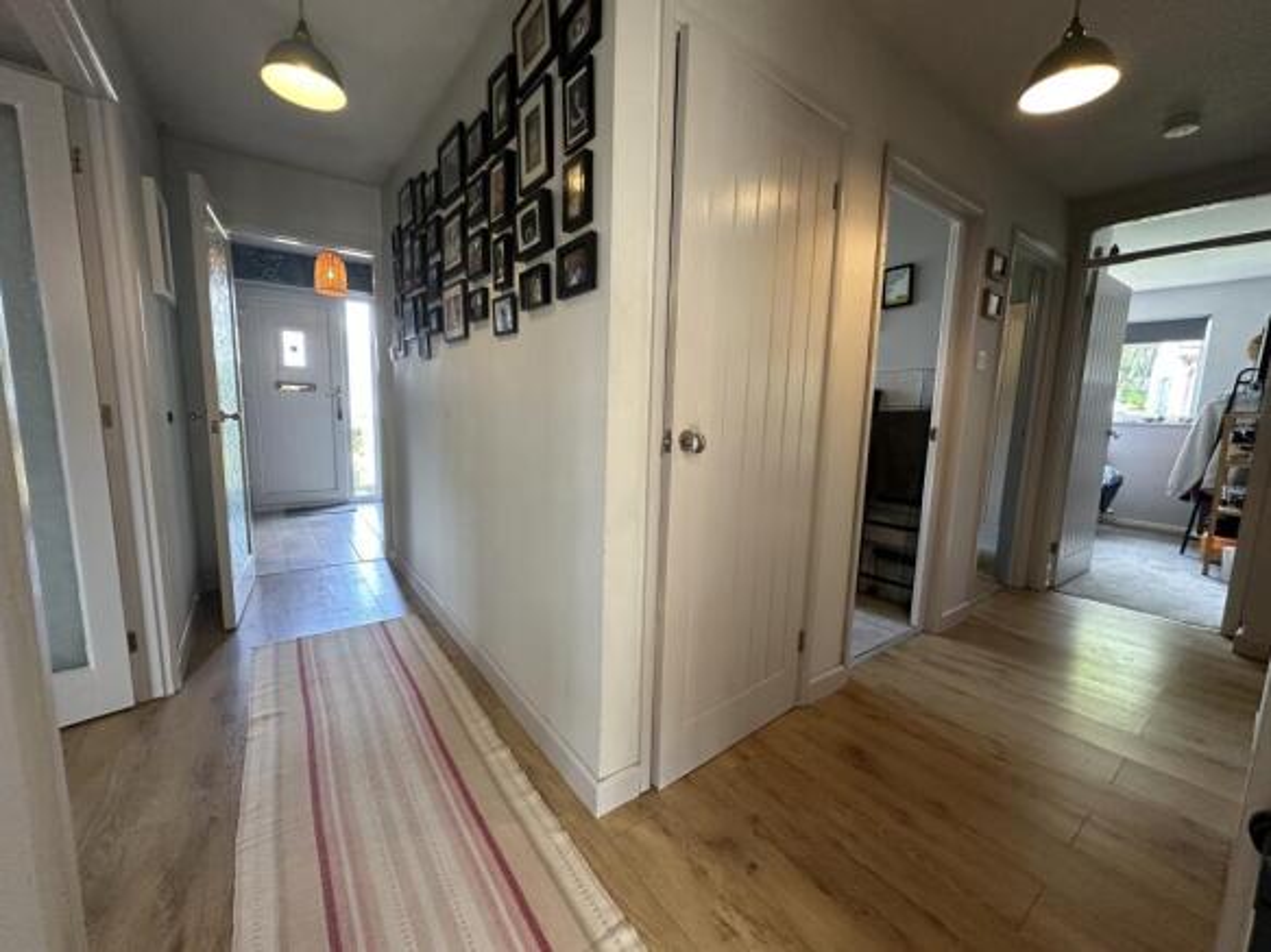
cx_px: 636
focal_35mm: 14
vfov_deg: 85.7
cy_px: 476
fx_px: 514
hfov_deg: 102.1
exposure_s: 1/50
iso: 160
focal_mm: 2.22
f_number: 2.2
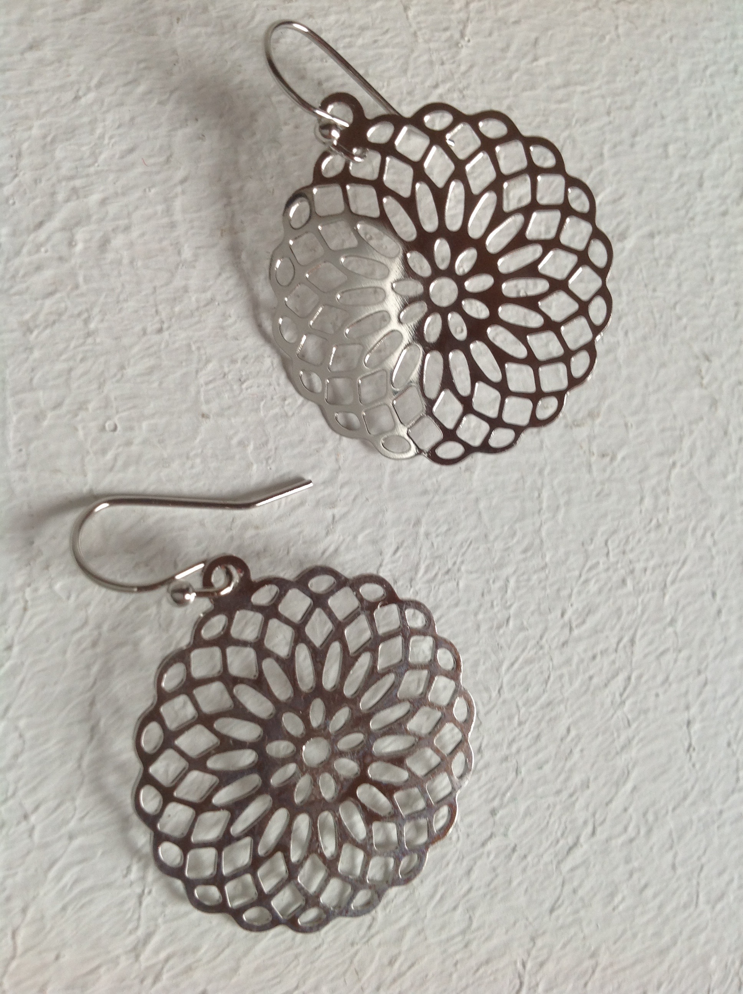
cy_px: 497
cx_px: 372
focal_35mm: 35
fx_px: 1004
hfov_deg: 40.6
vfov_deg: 52.7
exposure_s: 1/24
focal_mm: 4.28
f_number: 2.4
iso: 50
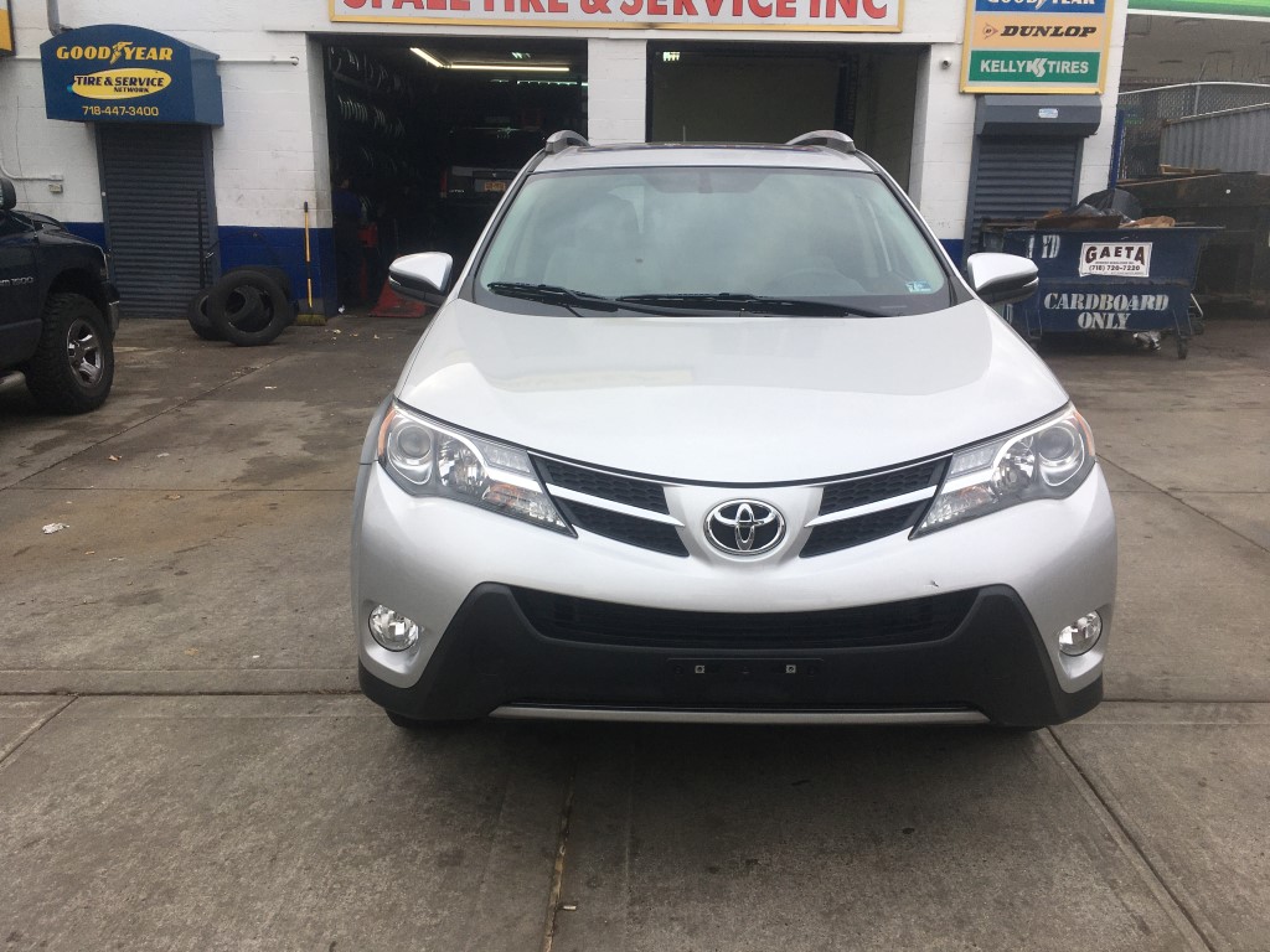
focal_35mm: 29
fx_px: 1064
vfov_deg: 48.2
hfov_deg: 61.7
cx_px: 635
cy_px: 476
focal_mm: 4.15
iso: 25
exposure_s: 1/422
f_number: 2.2
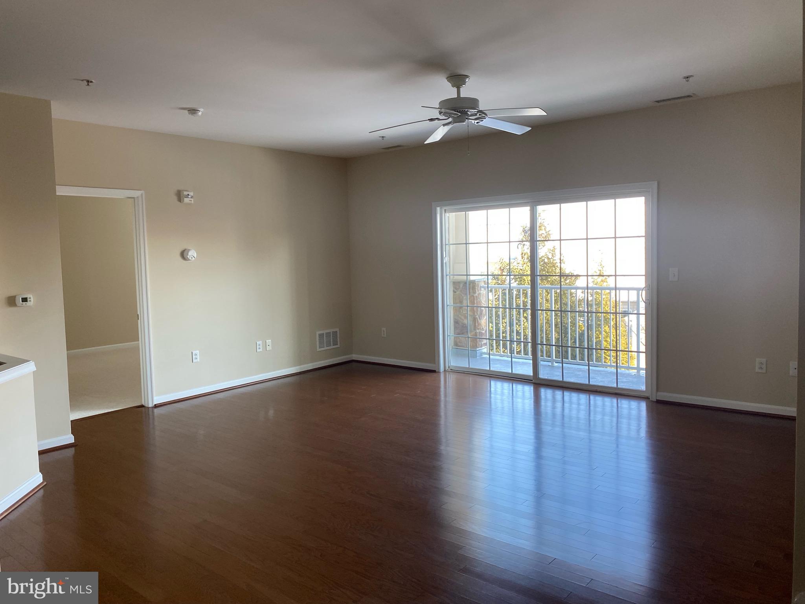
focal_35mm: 26
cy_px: 302
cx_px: 402
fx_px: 605
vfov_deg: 53.1
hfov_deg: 67.3
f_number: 1.8
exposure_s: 1/120
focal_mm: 4.25
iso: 125
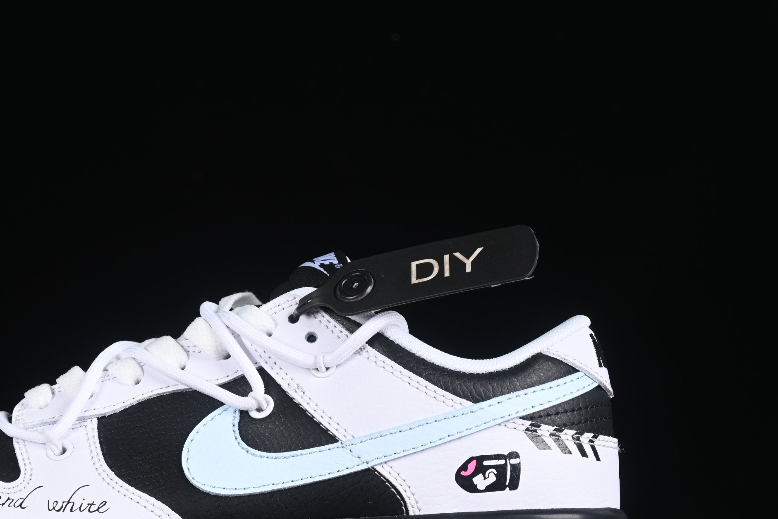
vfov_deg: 12.3
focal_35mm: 111
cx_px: 218
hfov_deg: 18.3
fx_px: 2399
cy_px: 368
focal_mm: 50
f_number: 7.1
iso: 160
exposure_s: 1/60
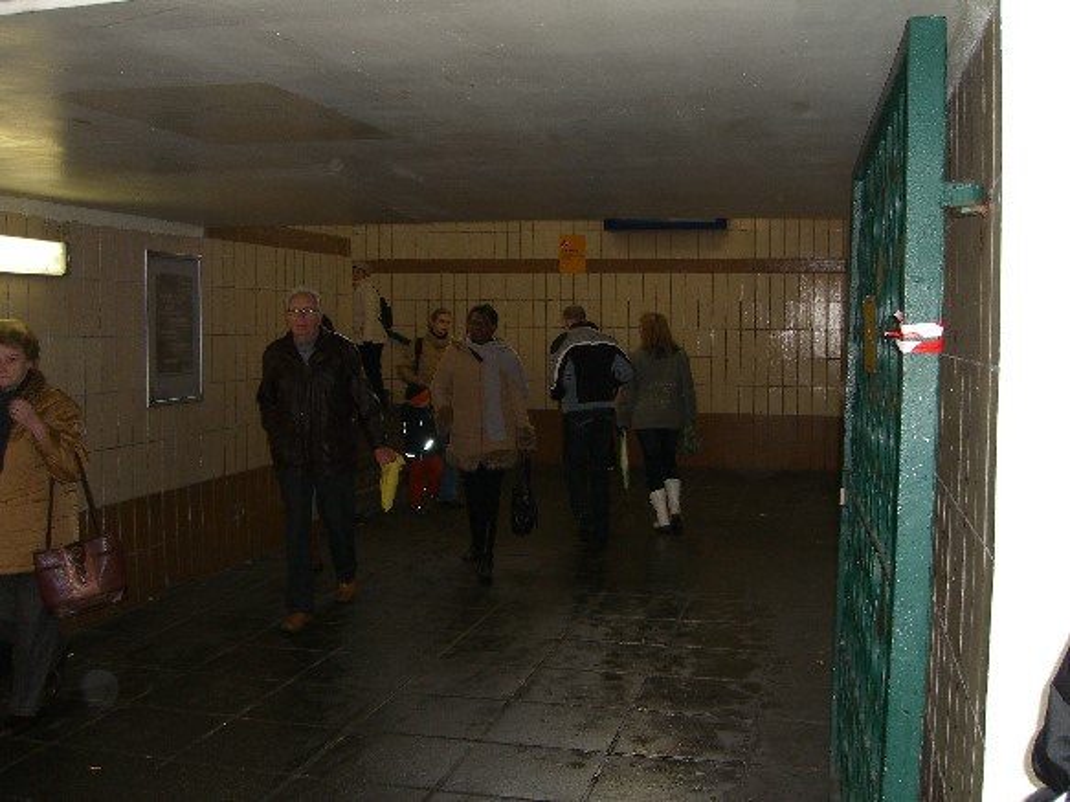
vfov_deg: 37.7
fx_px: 1174
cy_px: 401
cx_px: 535
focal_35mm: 38
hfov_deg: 49.0
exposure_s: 1/60
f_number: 2.8
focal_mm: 7.9
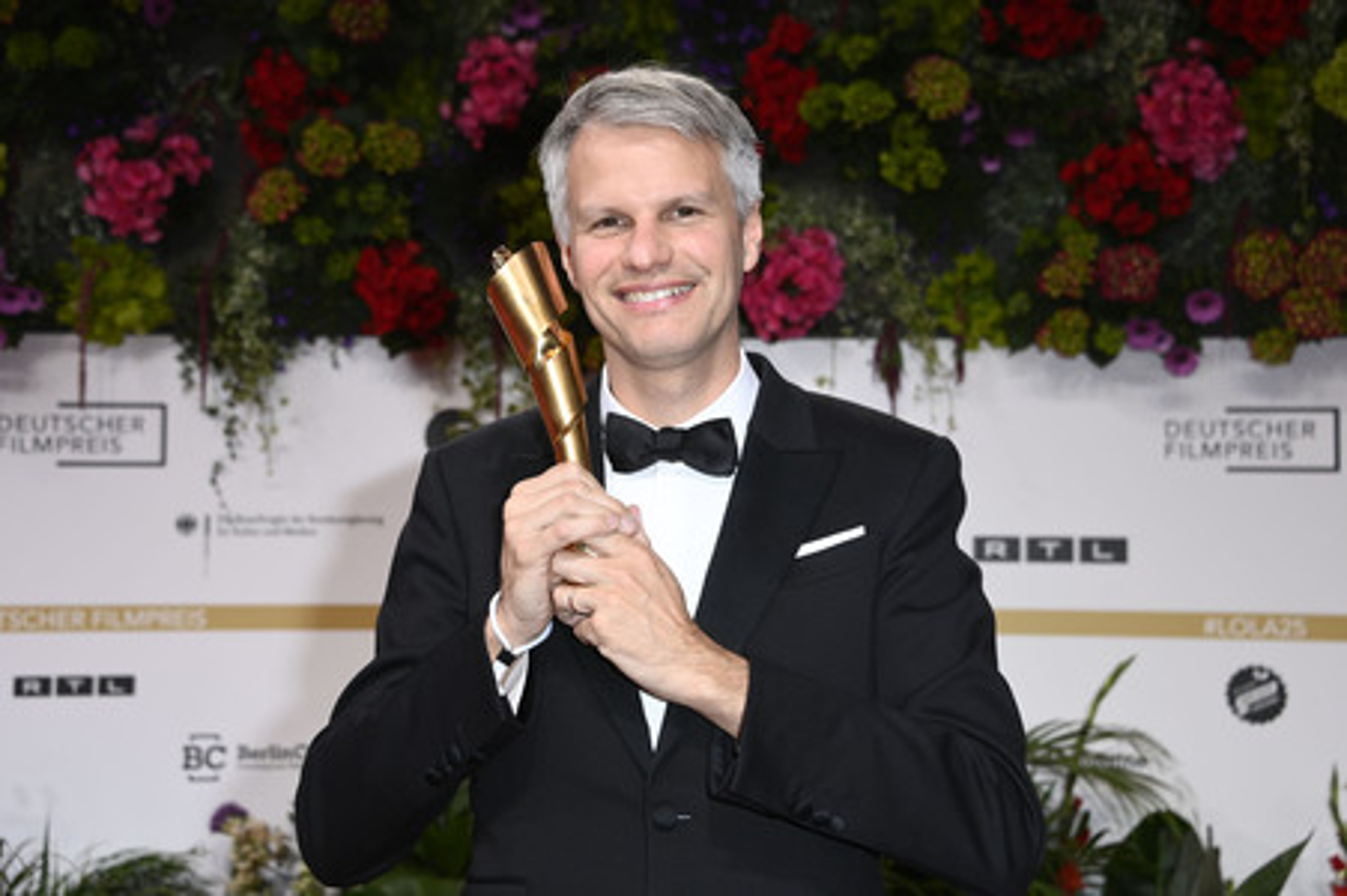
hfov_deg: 29.7
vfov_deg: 20.0
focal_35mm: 68
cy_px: 448
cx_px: 674
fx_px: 2542
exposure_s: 1/200
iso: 500
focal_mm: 68
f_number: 5.6
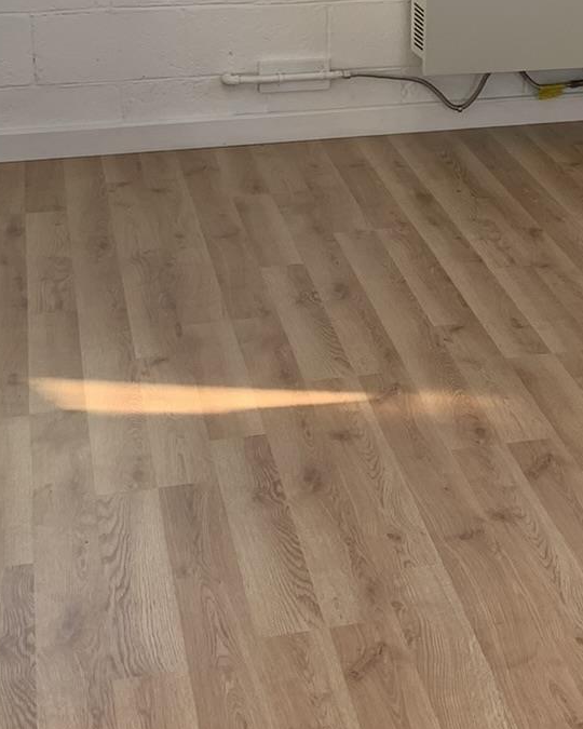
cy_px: 102
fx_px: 1661
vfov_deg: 24.2
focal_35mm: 77
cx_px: 521
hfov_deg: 19.6
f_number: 1.8
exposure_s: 1/121
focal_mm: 4.25
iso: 50
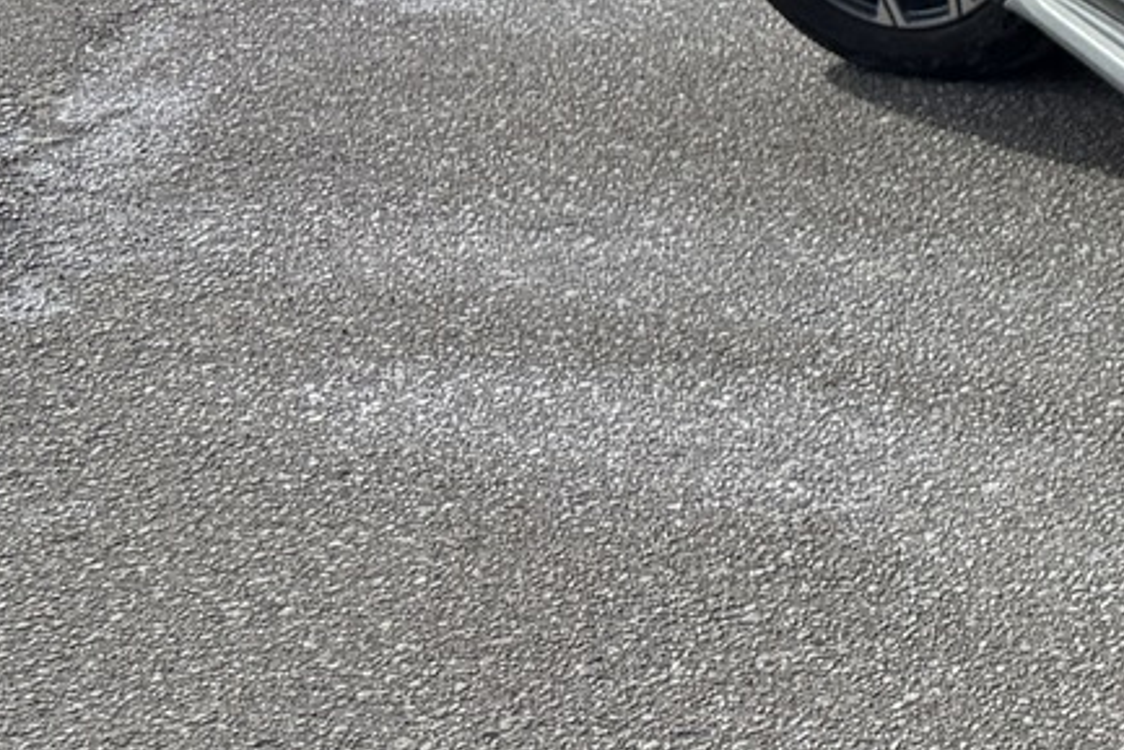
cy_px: -488
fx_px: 3685
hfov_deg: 13.3
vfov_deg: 11.0
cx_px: 2624
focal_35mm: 118
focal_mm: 6.76
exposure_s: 1/7353
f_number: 1.78
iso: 80
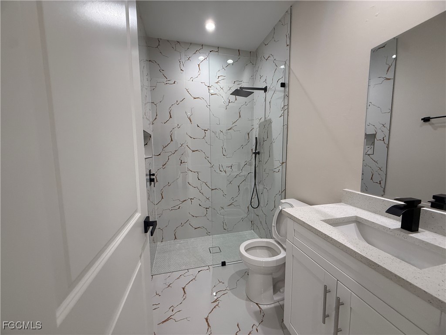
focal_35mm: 14
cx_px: 223
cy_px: 168
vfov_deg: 85.7
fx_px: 180
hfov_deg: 102.1
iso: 250
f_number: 2.2
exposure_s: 1/120
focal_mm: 2.22
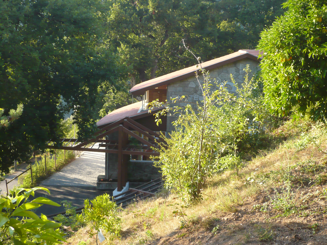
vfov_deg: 24.4
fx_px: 567
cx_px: 164
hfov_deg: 32.2
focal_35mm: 60
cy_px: 122
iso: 200
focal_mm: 9.9
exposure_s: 1/160
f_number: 3.7
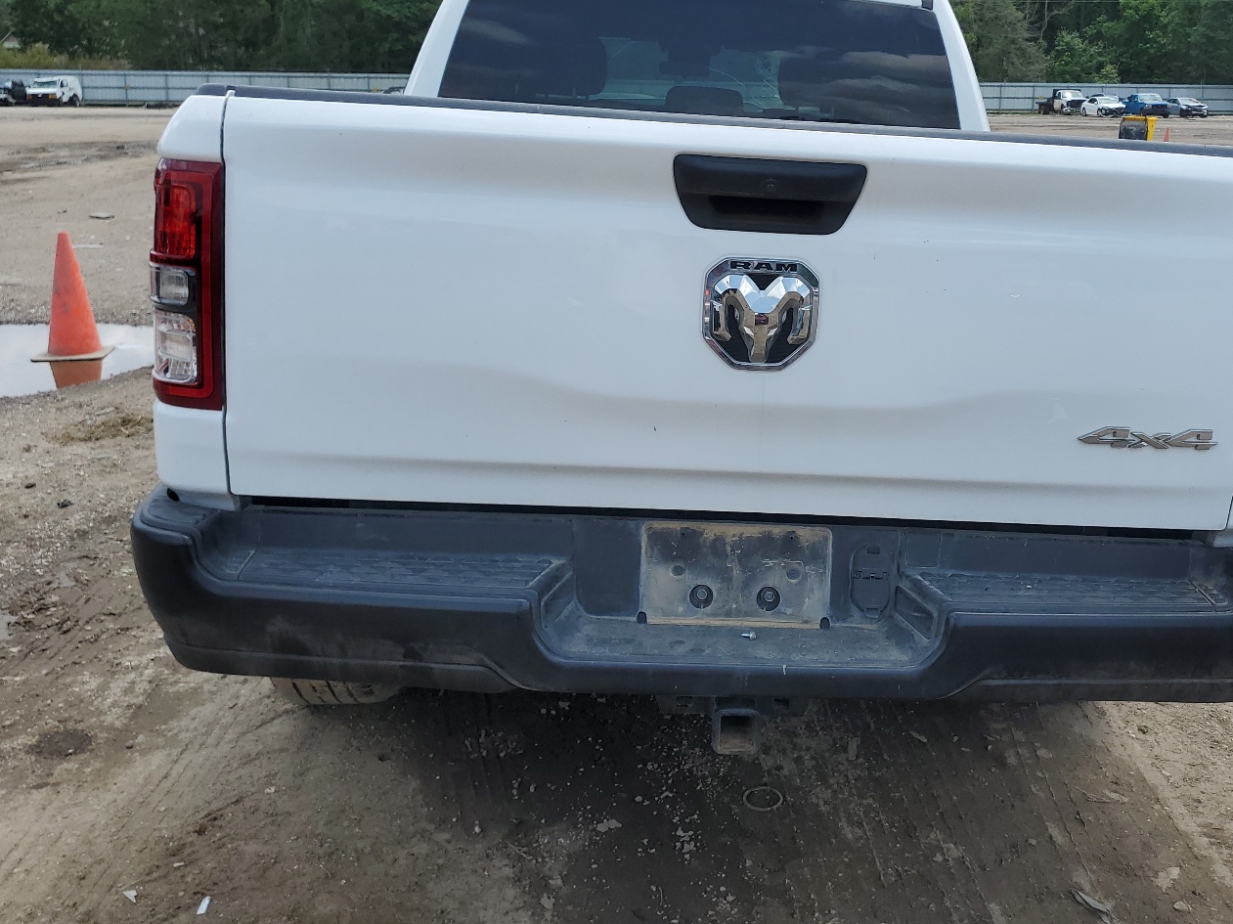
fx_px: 1175
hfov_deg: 55.1
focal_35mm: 33
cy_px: 352
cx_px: 724
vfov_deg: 42.6
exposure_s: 1/3333
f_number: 1.5
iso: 50
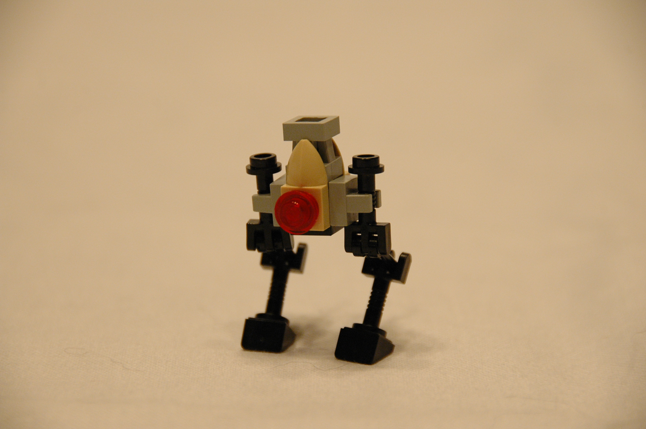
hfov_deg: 6.9
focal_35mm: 300
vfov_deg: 4.6
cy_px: 214
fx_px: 5379
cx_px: 323
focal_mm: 200
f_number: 5.6
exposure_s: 1/25
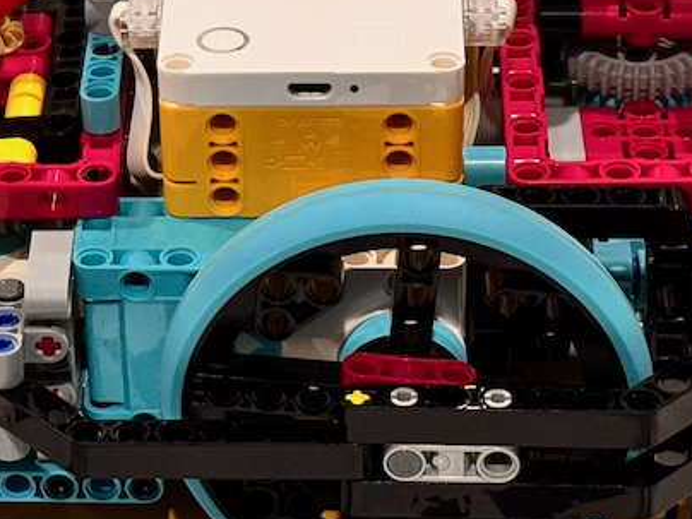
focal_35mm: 152
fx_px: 3039
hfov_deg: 12.8
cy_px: 33
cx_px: -31
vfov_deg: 9.7
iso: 125
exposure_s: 1/60
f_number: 1.78
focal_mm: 6.76
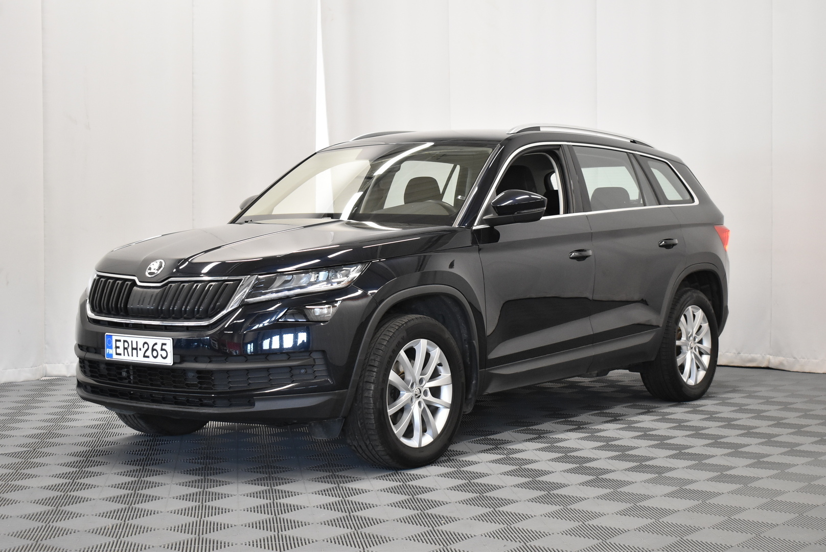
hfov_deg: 35.0
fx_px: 1309
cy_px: 276
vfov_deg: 23.8
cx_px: 413
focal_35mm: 57
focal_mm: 38
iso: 1600
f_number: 4.8
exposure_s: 1/60
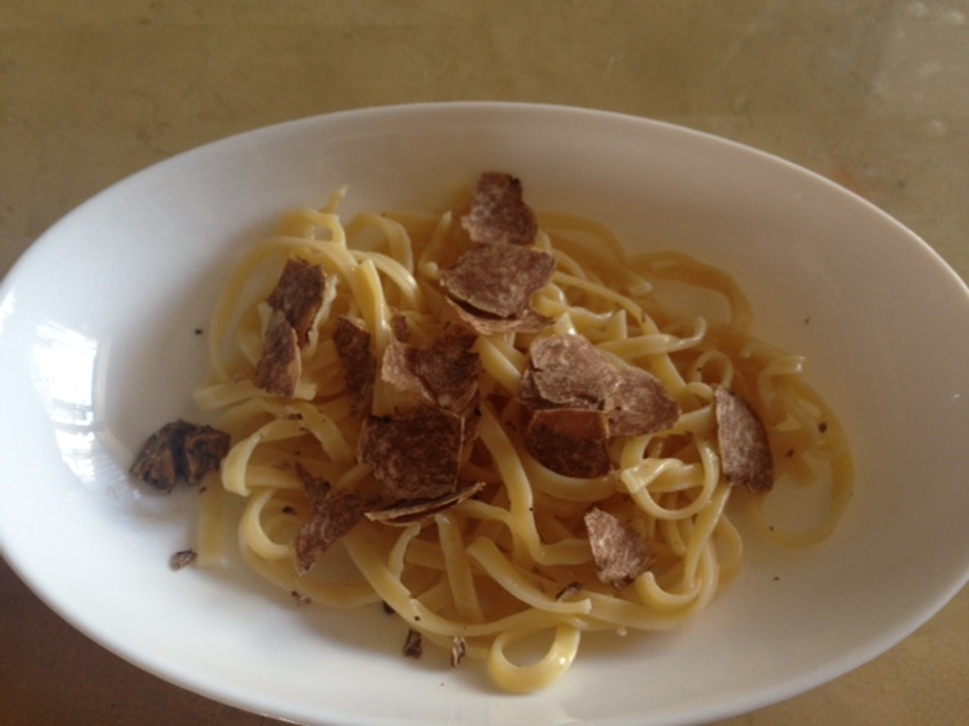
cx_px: 484
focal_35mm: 33
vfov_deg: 42.9
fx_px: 924
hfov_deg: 55.4
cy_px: 363
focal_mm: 4.12
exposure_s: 1/20
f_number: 2.4
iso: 80
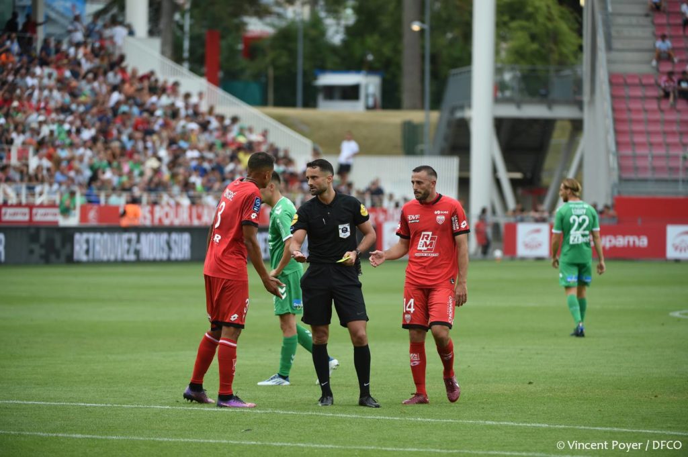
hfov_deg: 8.6
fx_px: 4583
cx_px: 344
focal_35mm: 240
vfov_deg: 5.7
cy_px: 228
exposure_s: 1/1000
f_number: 4
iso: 500
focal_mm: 240
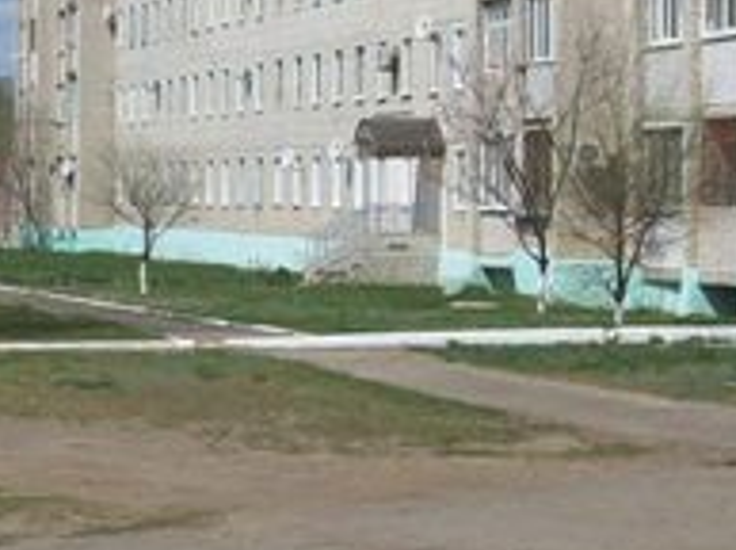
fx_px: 3969
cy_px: 126
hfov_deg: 10.5
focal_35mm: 187
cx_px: -42
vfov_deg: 7.9
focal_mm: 7.6
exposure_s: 1/855
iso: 80
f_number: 5.4
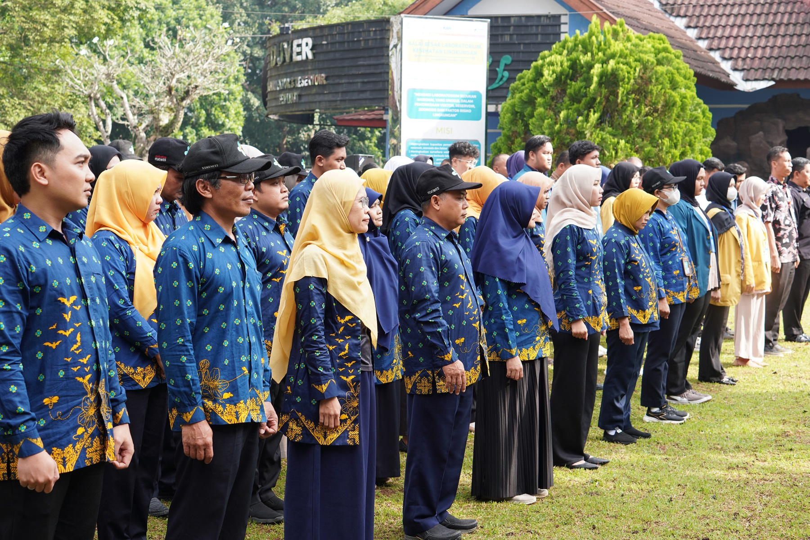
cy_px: 270
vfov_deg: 18.2
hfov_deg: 27.0
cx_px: 405
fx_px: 1687
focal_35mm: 75
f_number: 5.6
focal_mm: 50
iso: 100
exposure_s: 1/80
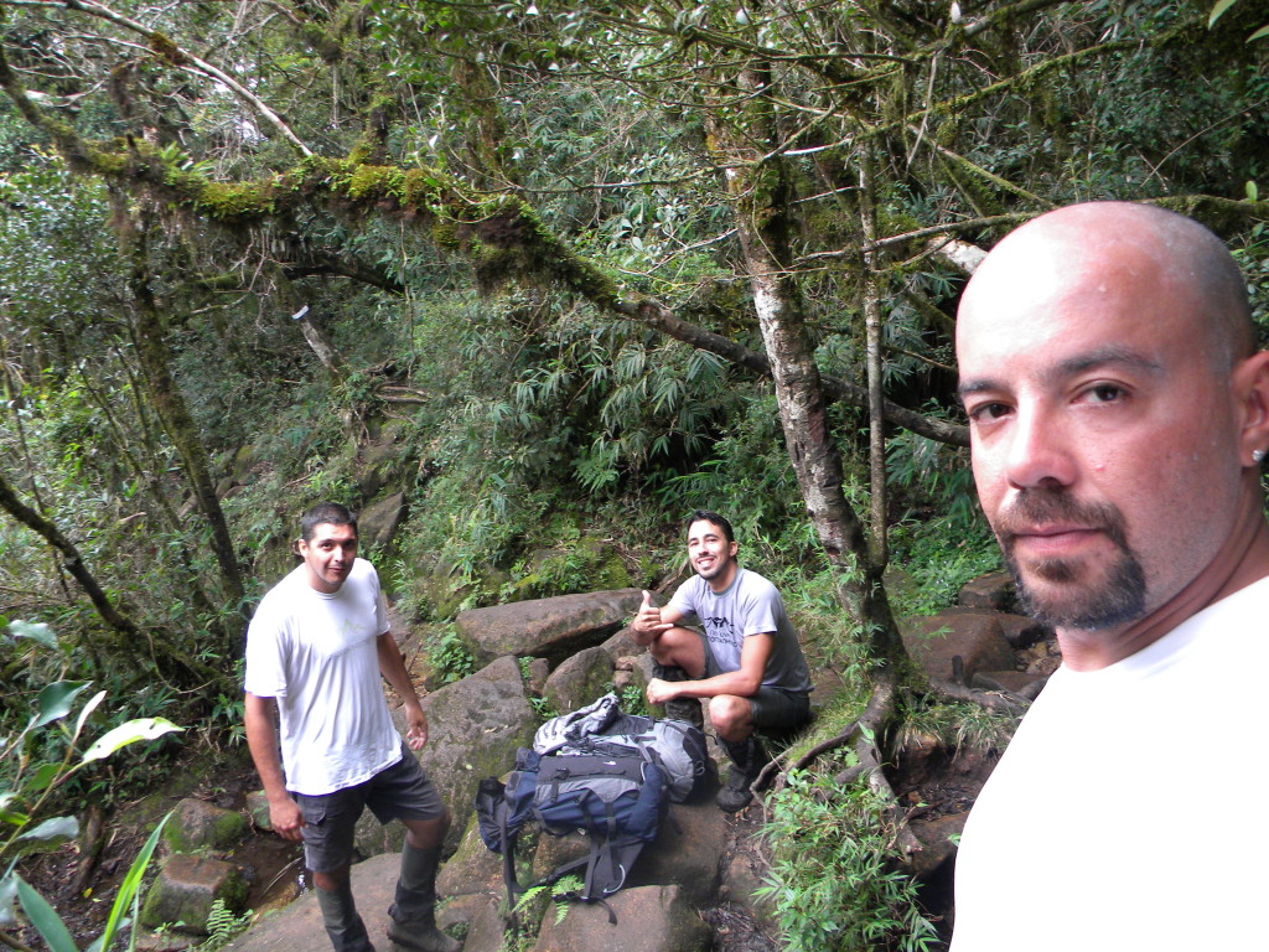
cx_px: 634
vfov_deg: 49.7
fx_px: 1026
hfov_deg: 63.4
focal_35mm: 28
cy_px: 476
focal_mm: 5
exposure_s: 1/60
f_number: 3.5
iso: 190
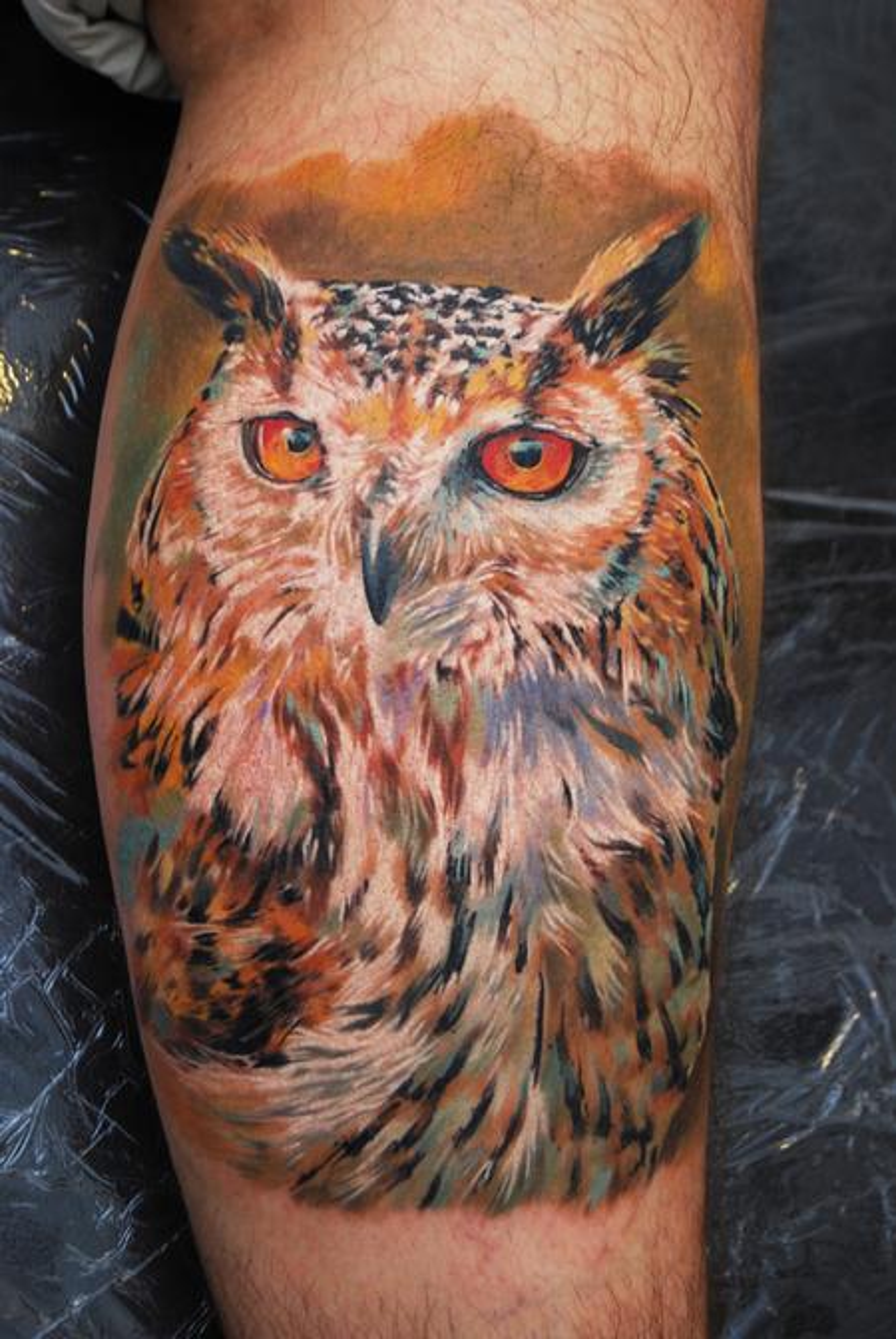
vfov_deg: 24.6
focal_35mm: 82
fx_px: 3070
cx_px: 448
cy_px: 670
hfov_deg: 16.6
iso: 100
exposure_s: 1/50
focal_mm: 55
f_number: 5.6
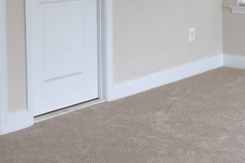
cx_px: 193
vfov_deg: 15.8
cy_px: 7
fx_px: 578
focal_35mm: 85
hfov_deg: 23.6
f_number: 2.2
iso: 32
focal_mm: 4.15
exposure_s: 1/120
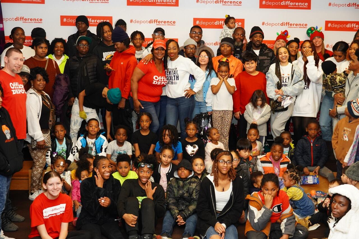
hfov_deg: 35.9
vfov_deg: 24.4
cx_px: 180
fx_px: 553
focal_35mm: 56
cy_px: 120
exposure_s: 1/60
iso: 800
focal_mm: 37
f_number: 4.5
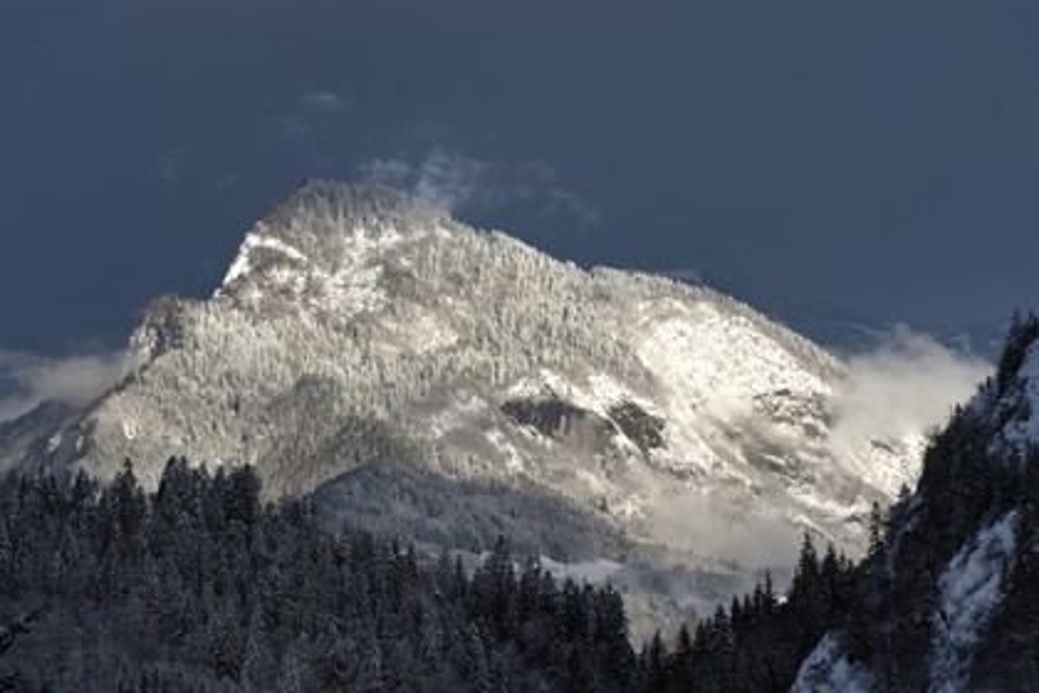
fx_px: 5772
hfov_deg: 10.3
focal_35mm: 200
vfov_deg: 6.9
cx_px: 520
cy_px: 346
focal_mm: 200
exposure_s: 1/320
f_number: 16
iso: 200
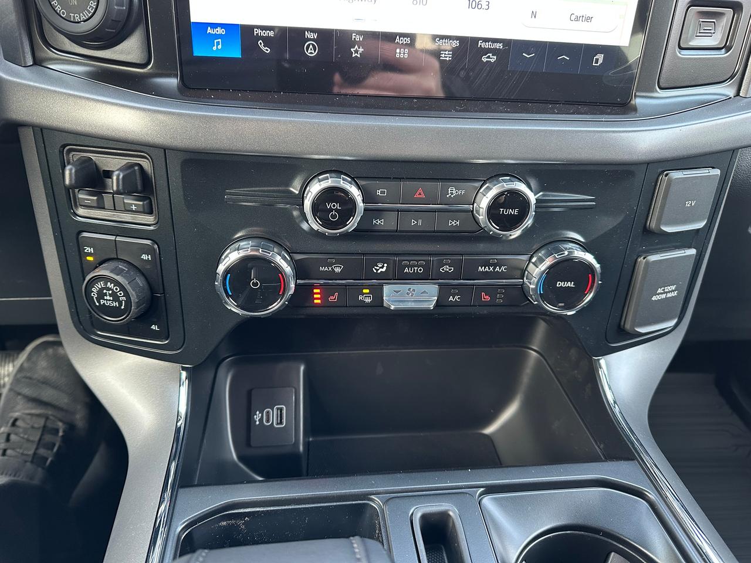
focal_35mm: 24
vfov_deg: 56.8
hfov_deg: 71.6
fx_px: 521
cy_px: 282
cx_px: 376
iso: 250
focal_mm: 6.86
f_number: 1.78
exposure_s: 1/60
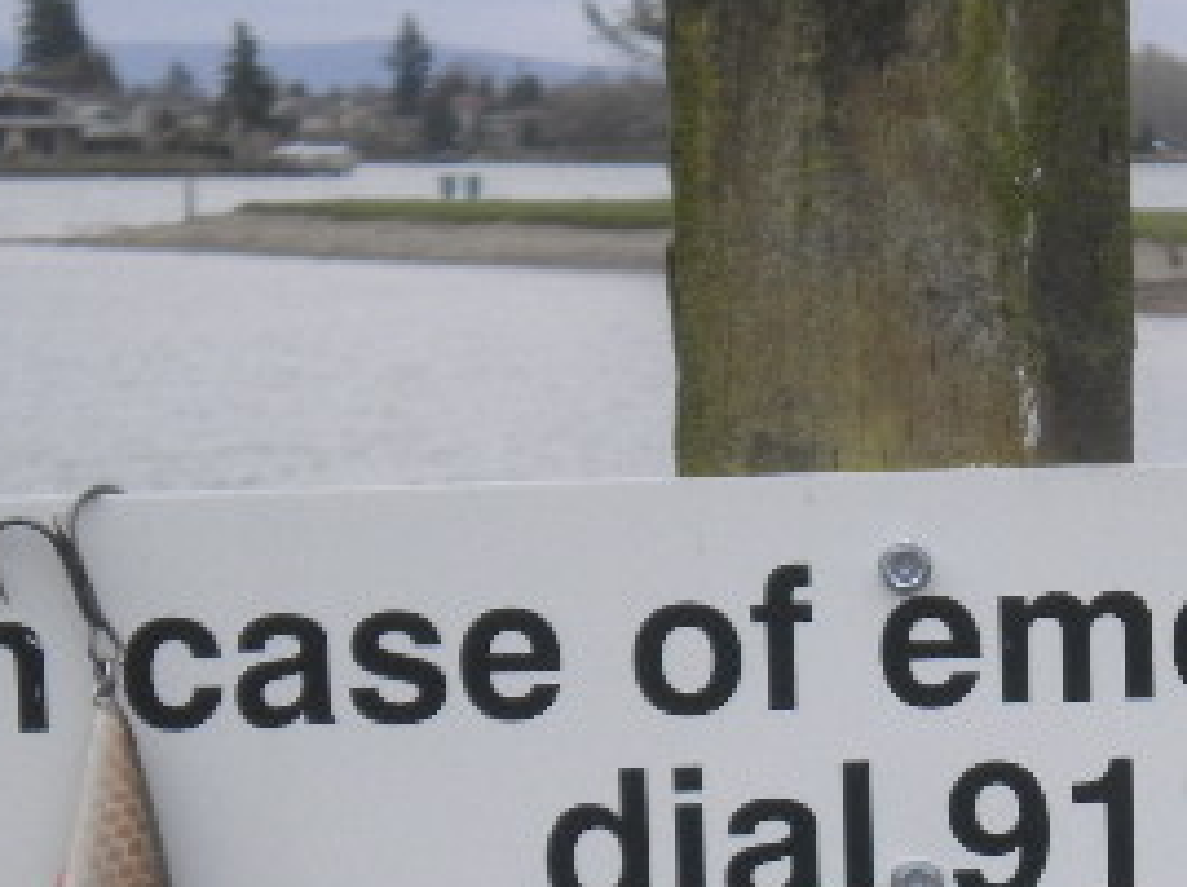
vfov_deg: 9.0
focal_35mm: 162
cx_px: 1010
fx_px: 5548
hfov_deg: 12.1
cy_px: 1050
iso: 200
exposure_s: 1/479
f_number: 4.6
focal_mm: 12.3
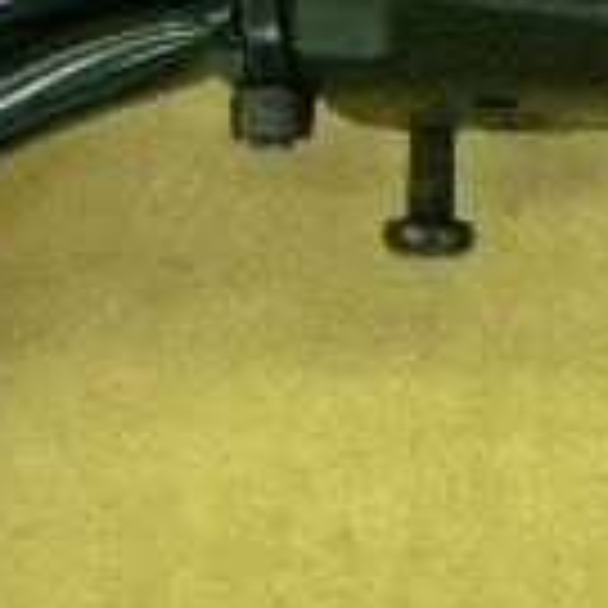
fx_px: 3438
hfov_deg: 10.1
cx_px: 374
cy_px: 18
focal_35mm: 173
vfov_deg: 10.0
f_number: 2.8
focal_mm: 5.5
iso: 400
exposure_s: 1/20
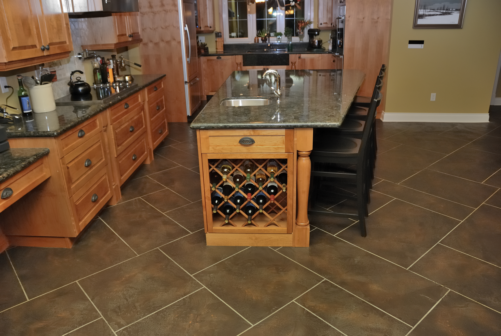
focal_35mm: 27
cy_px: 168
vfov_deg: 48.0
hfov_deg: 67.3
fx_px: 376
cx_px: 250
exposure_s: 1/60
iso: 800
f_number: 3.5
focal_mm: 18
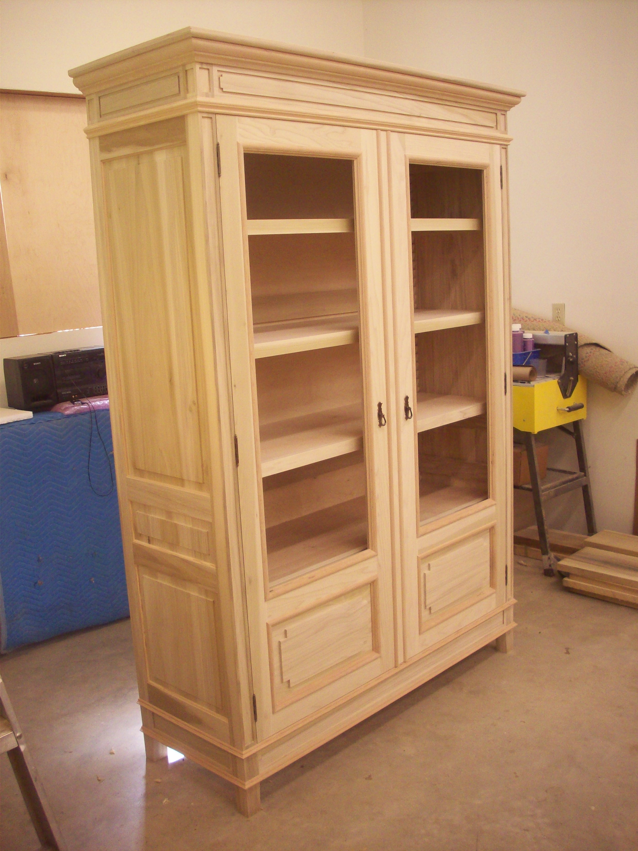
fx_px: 909
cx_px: 319
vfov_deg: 50.1
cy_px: 426
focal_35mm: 37
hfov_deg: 38.7
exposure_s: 1/45.4
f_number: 2.8
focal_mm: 6.2
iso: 160
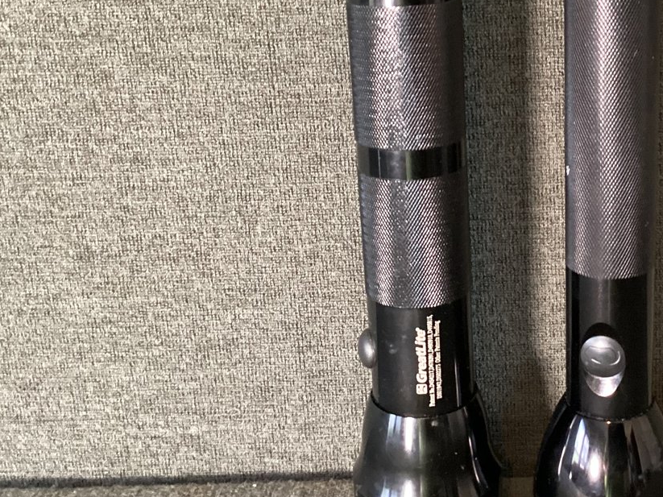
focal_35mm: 57
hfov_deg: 33.2
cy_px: 165
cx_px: 492
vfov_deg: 25.5
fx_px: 1092
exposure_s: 1/30
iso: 400
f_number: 2.4
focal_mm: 3.3
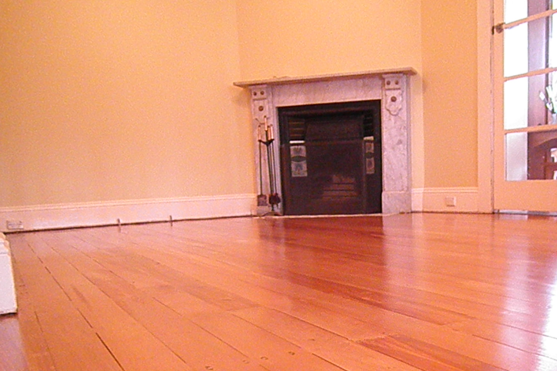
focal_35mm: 41
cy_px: 301
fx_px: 634
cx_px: 367
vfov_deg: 31.7
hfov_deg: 46.7
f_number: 2.8
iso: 640
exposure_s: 1/30
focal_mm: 4.7
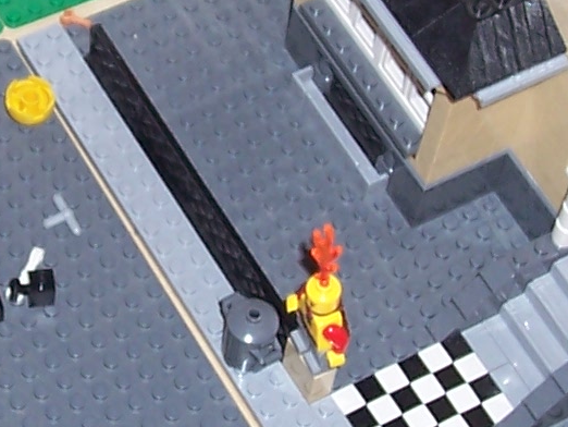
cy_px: 166
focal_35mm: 150
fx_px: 2462
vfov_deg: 9.9
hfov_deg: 13.1
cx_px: 99
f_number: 2.7
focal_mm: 5.6
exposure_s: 1/60
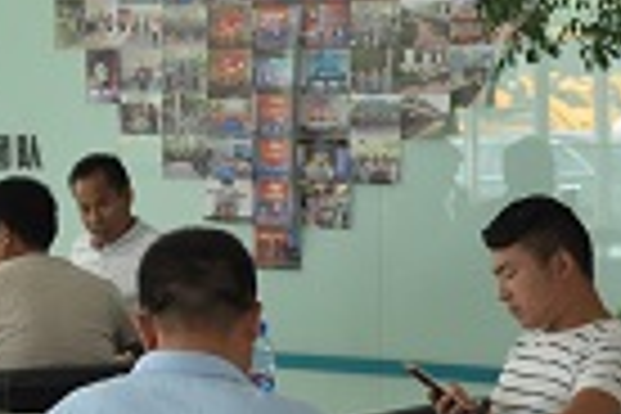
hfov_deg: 12.9
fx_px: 2691
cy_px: 216
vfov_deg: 8.8
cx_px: -90
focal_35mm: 156
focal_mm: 24
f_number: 2.8
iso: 400
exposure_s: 1/160
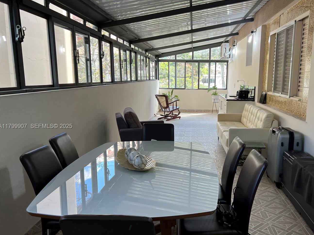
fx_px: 290
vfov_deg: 44.1
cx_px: 190
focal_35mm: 32
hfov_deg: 56.3
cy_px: 127
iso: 40
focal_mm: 5.7
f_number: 1.5
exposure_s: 1/120
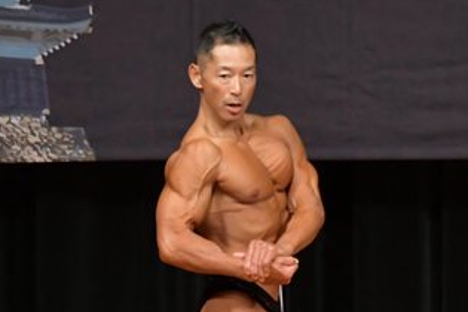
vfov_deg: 2.1
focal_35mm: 665
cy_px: 278
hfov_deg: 3.1
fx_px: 8644
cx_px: -62
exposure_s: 1/400
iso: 5000
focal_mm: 180
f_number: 5.6
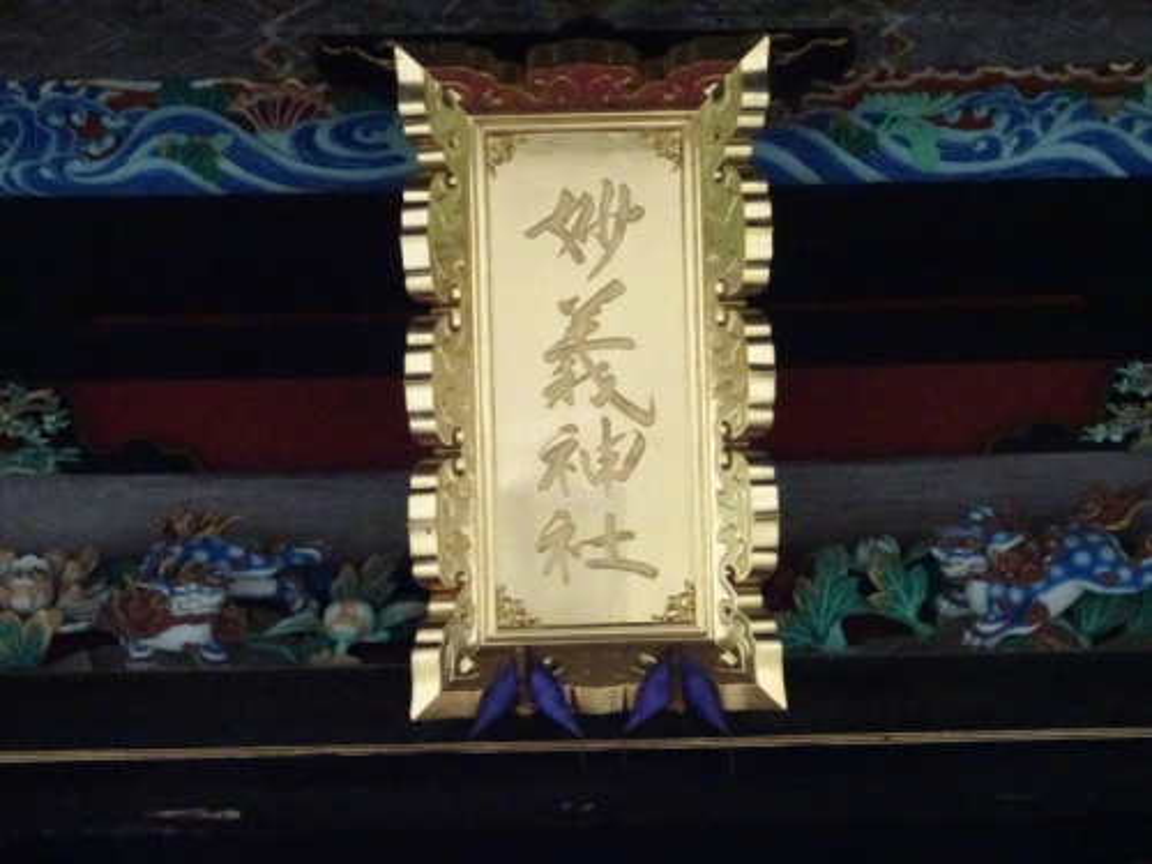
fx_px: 2330
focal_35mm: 70
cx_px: 576
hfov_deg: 27.8
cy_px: 432
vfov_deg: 21.0
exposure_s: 1/80
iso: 3200
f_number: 5
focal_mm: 12.01
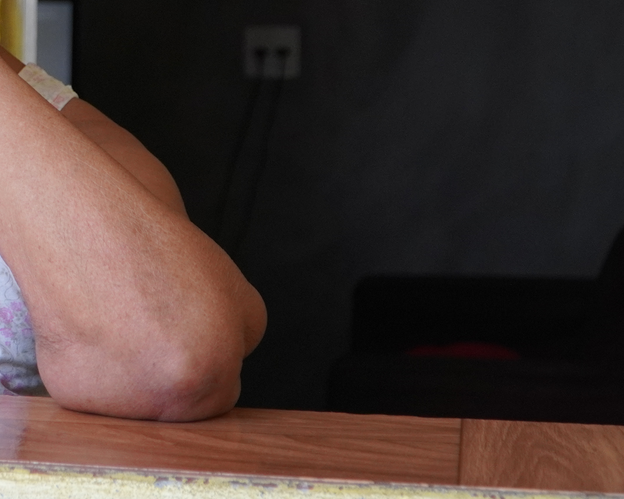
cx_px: -95
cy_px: 110
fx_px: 2050
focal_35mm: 111
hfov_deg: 16.7
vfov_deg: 13.8
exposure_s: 1/160
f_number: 4
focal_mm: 28
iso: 800
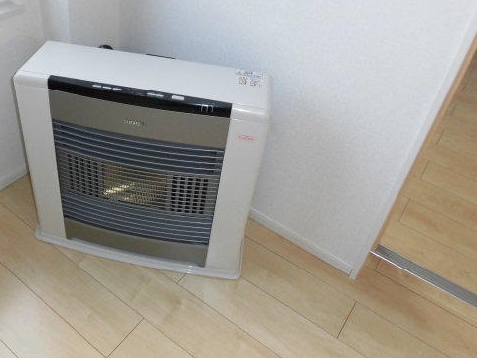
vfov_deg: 43.8
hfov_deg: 55.7
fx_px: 441
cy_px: 133
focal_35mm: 32
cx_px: 163
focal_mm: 4.3
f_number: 3.1
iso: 200
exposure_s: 1/25
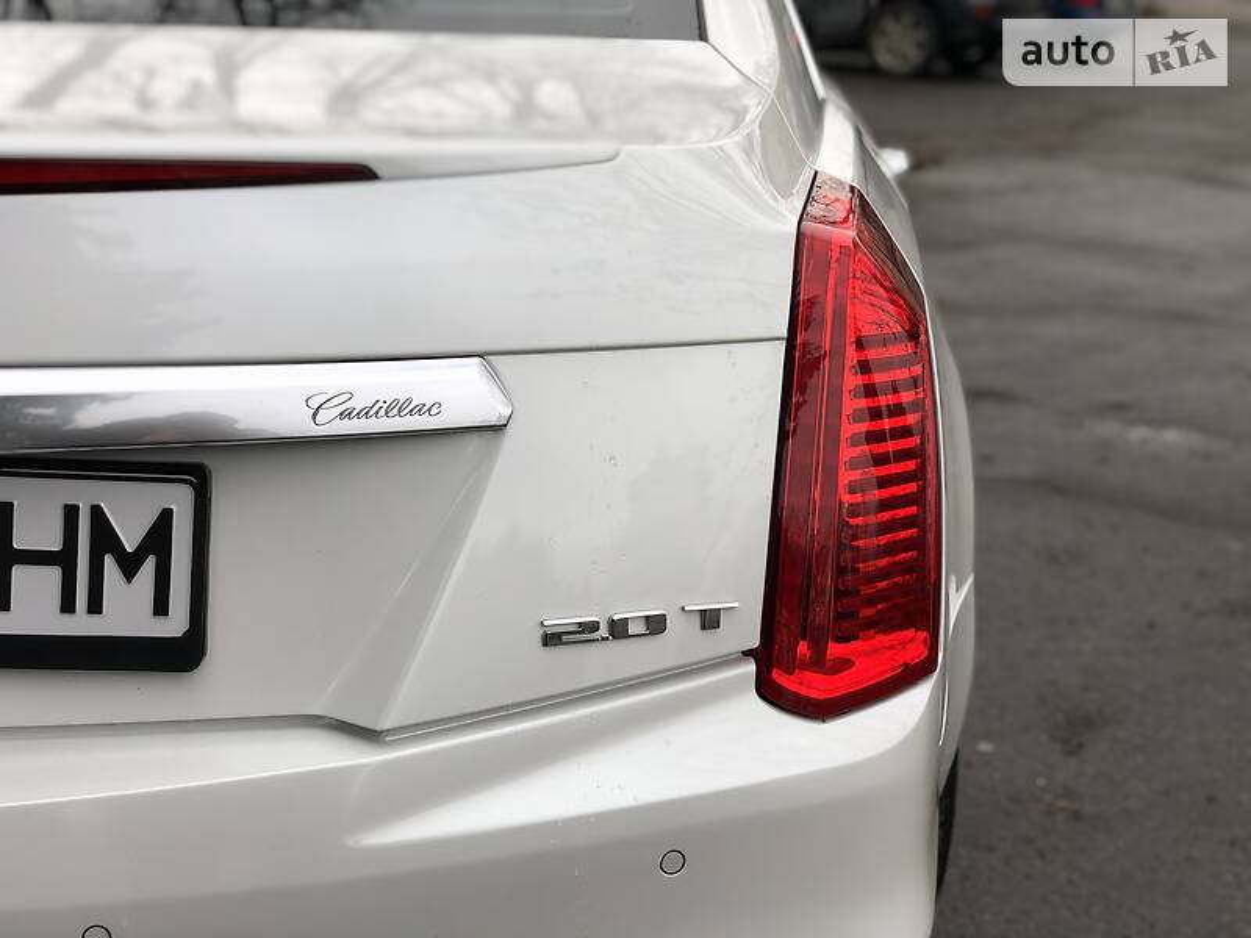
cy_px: 469
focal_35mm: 52
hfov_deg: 36.8
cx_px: 626
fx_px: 1879
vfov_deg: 28.0
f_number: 2.4
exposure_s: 1/60
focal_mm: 6
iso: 16
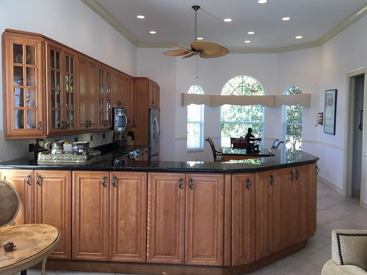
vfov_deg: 45.4
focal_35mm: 31
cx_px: 193
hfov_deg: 58.3
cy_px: 135
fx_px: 329
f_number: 2.2
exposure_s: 1/40
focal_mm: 4.15
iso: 25
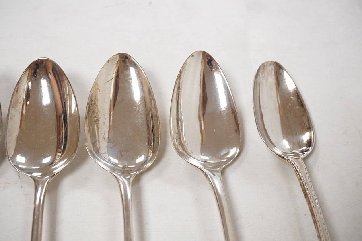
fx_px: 452
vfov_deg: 29.9
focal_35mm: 45
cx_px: 181
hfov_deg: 43.6
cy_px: 120
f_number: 8
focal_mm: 30
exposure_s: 1/125
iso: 1250
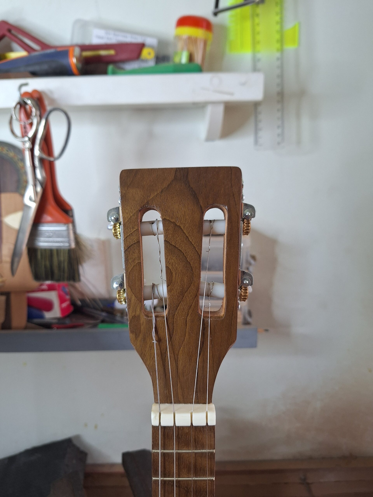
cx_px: 186
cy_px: 248
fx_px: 330
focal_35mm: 23
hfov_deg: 58.9
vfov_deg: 73.9
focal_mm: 5.54
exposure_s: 1/40
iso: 80
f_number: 1.8
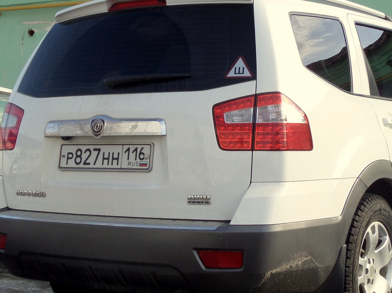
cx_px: 241
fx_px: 713
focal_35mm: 63
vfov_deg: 23.3
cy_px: 149
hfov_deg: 30.6
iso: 80
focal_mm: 6.8
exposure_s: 1/500
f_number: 3.6
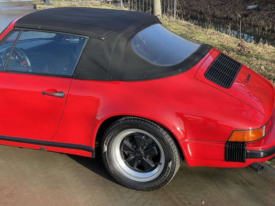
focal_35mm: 52
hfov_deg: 36.8
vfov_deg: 28.0
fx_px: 413
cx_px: 138
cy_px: 103
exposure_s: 1/326
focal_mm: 6
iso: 25
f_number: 2
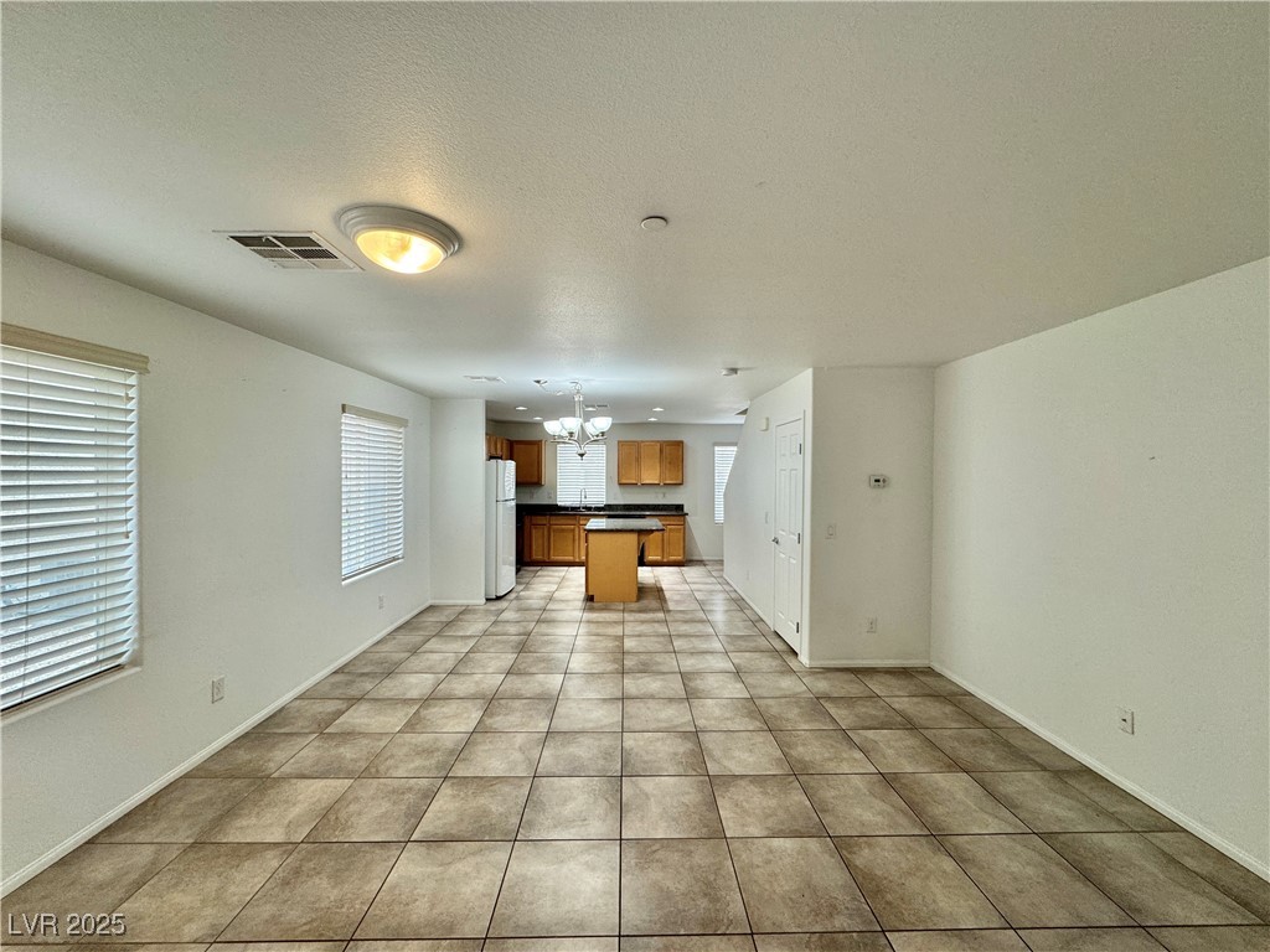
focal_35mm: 14
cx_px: 635
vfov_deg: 85.7
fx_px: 514
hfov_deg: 102.1
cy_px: 476
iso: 160
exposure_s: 1/120
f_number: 2.2
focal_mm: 2.22
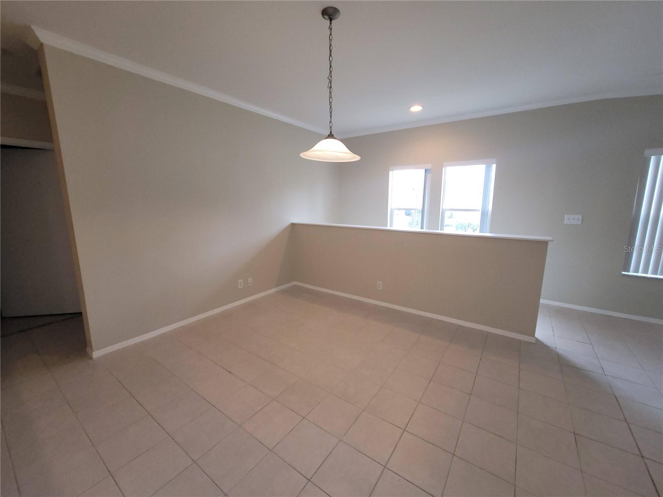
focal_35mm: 13
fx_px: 249
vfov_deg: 89.9
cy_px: 248
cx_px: 332
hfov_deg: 106.2
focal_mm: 2.2
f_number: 2.2
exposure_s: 1/60
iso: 320
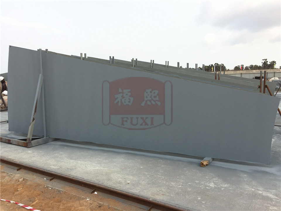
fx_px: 235
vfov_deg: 48.2
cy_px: 106
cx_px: 140
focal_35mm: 29
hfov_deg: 61.7
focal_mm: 4.15
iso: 32
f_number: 2.2
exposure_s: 1/879
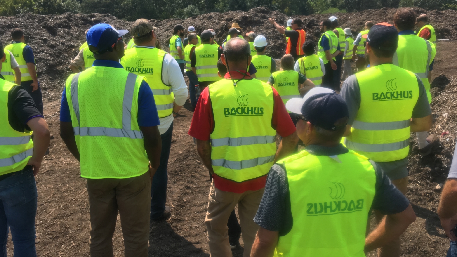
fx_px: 388
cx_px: 228
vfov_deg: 36.7
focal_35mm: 32
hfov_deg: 61.0
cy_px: 121
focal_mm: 4.15
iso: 25
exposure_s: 1/950
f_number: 2.2
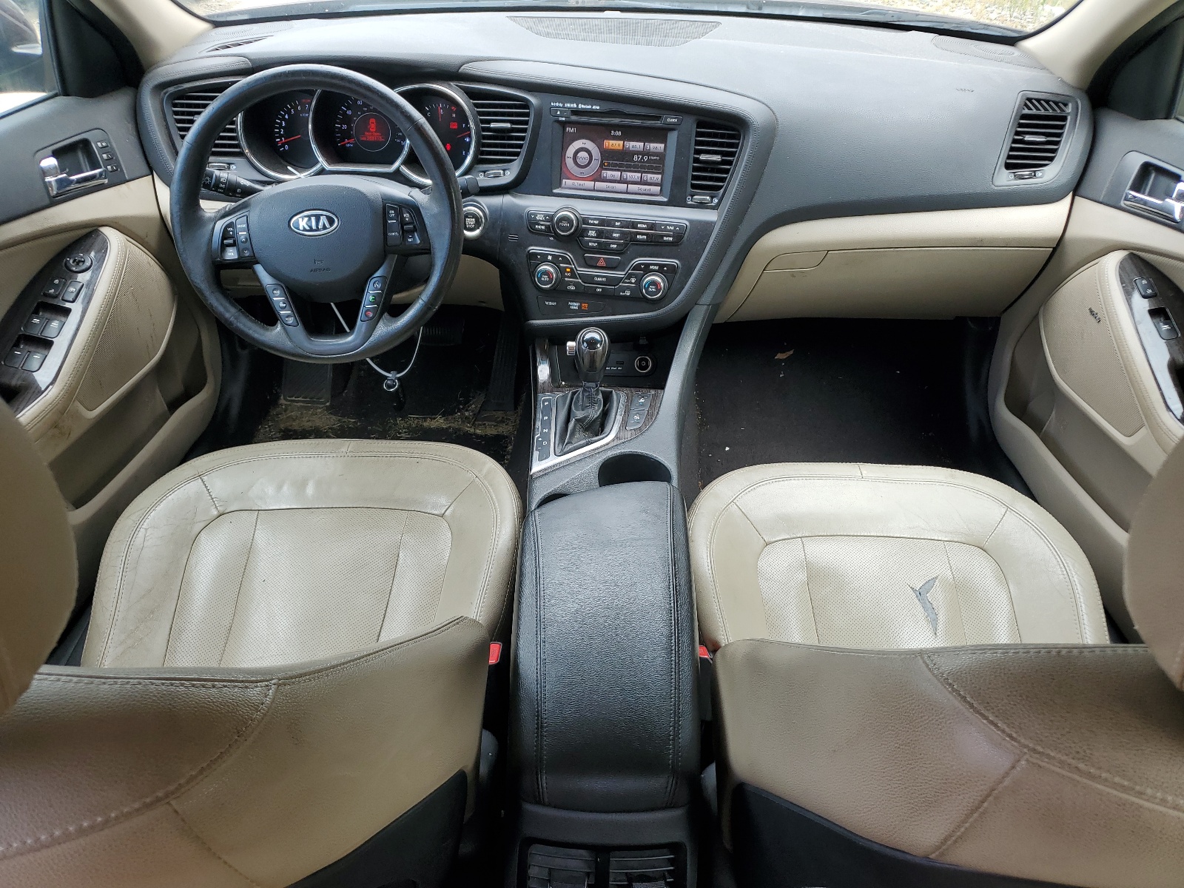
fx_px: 889
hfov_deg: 67.3
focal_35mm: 26
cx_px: 592
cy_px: 444
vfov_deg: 53.1
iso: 50
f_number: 1.5
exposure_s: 1/196
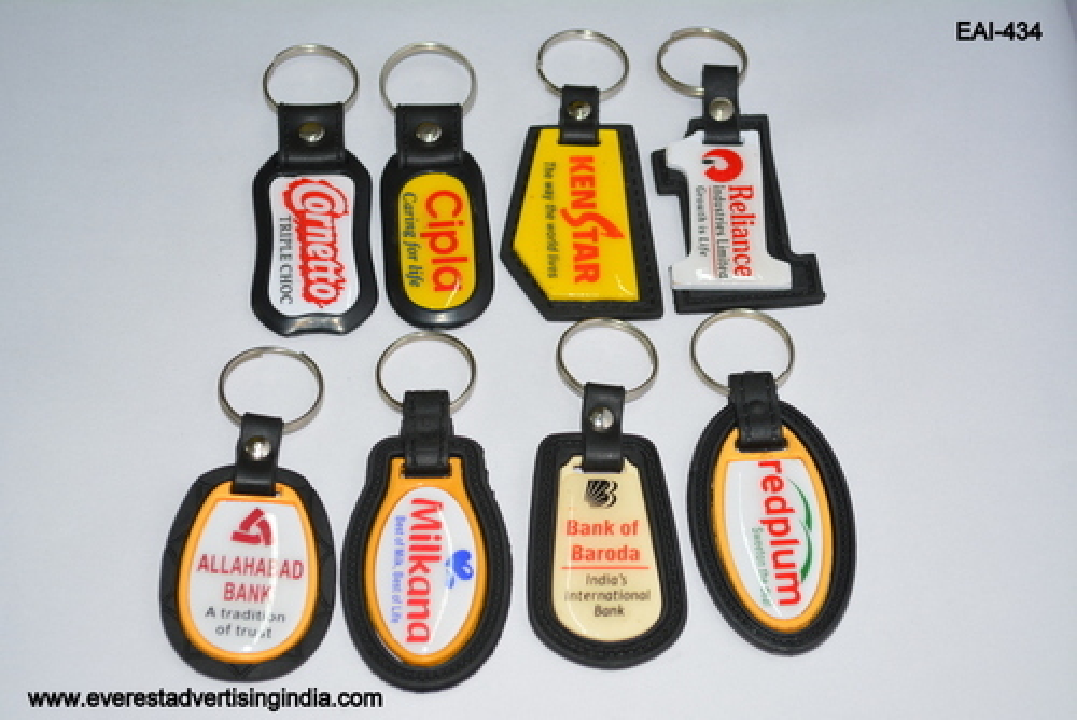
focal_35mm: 63
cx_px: 538
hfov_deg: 31.9
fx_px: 1886
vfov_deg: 21.6
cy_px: 360
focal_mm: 42
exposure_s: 1/60
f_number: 5.3
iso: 800
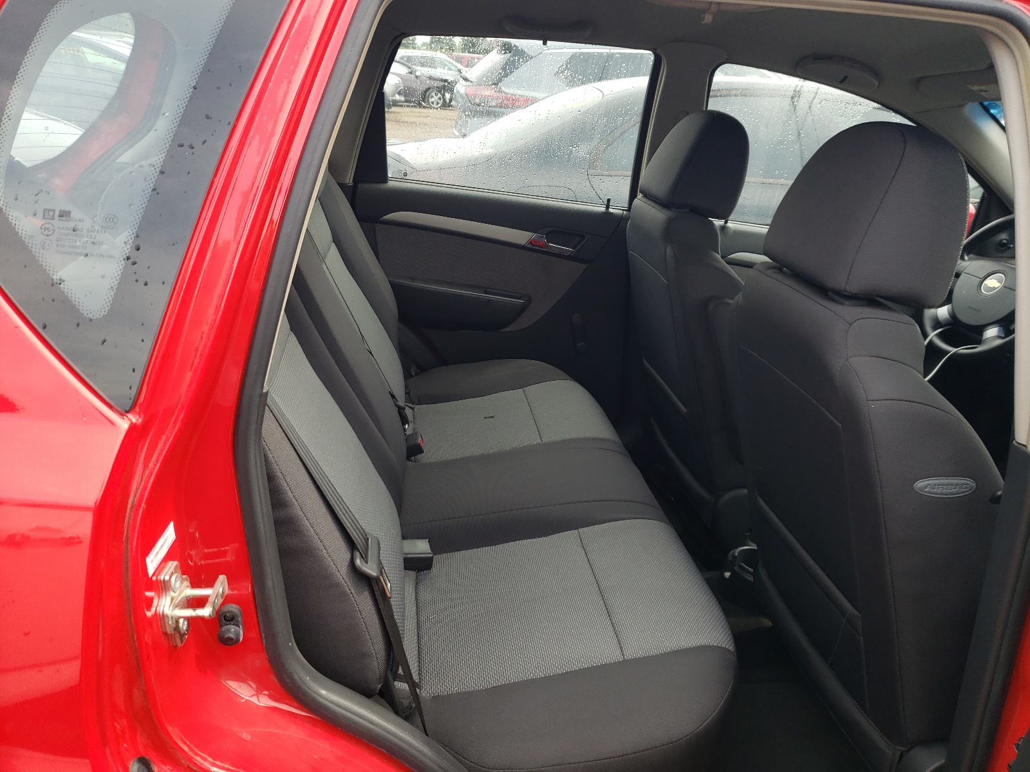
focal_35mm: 26
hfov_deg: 67.3
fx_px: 774
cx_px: 515
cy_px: 386
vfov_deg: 53.1
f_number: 1.5
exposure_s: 1/417
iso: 50
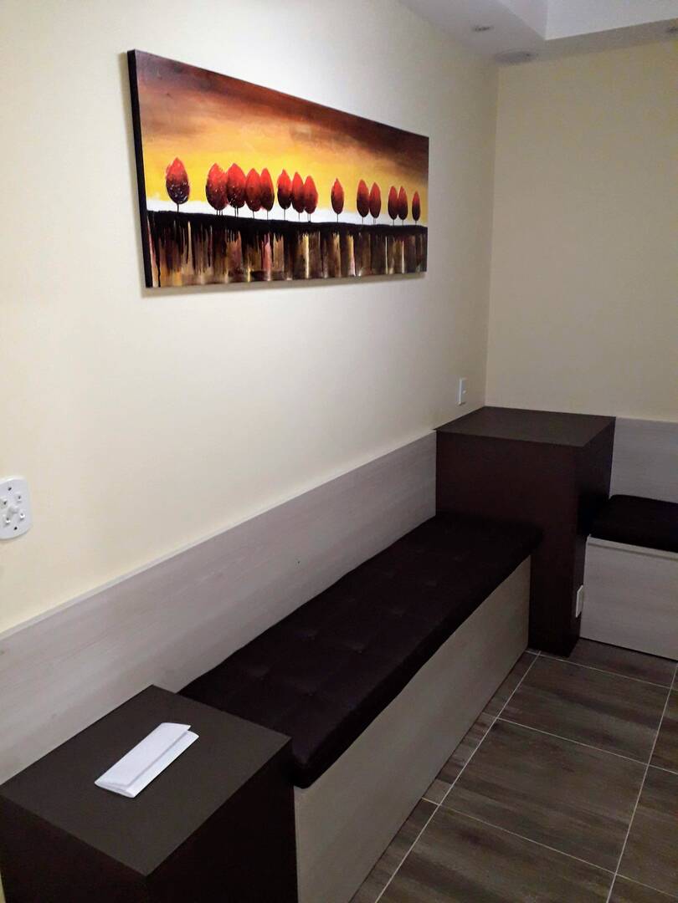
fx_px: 705
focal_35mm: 27
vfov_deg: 65.3
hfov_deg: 51.4
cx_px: 339
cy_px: 452
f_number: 1.9
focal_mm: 3.6
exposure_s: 1/50
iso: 200
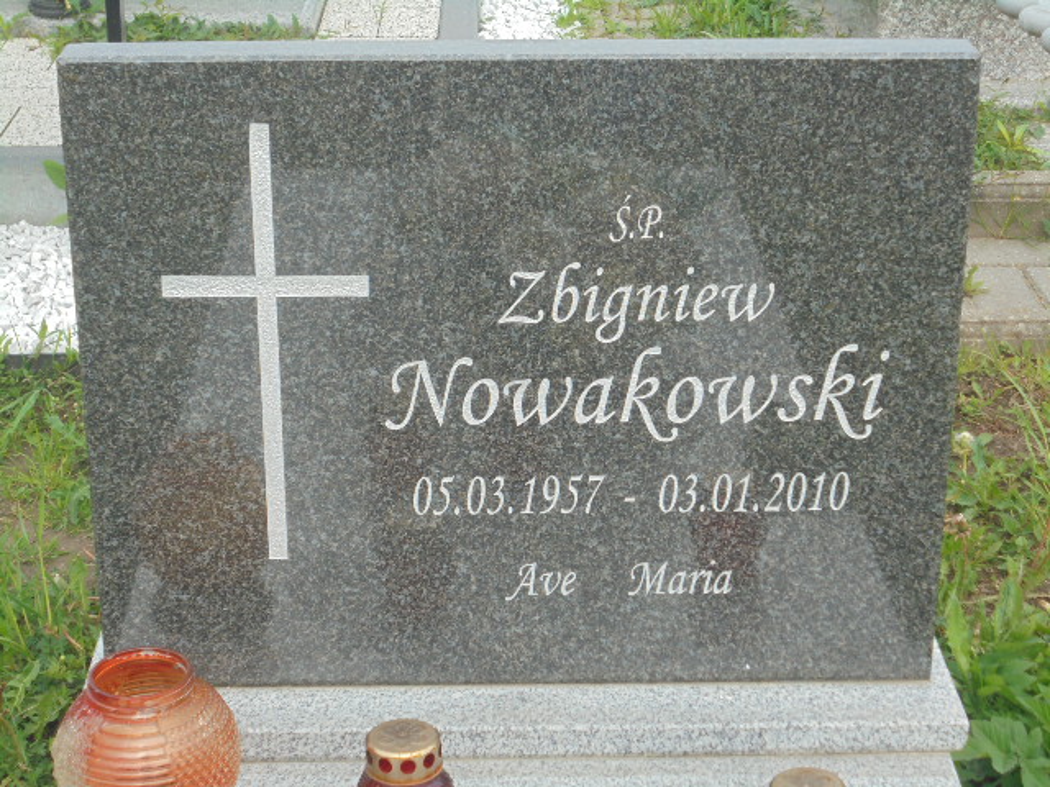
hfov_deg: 26.7
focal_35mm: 73
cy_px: 394
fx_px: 2214
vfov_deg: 20.2
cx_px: 525
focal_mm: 13.1
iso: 100
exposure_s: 1/160
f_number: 6.1
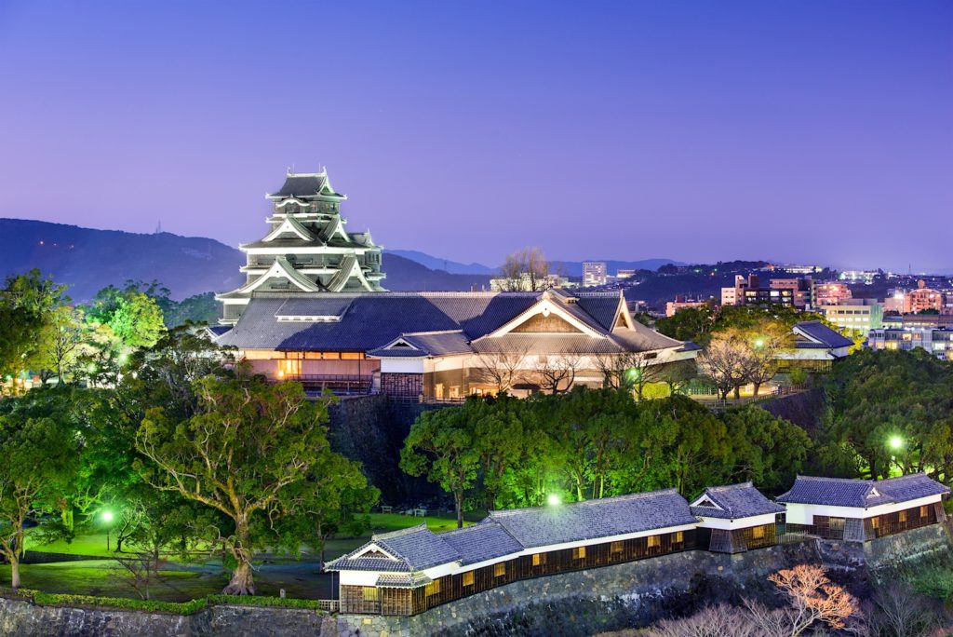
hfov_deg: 28.8
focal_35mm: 70
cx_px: 476
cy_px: 318
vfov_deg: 19.5
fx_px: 1854
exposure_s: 2
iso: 100
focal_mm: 70
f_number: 8
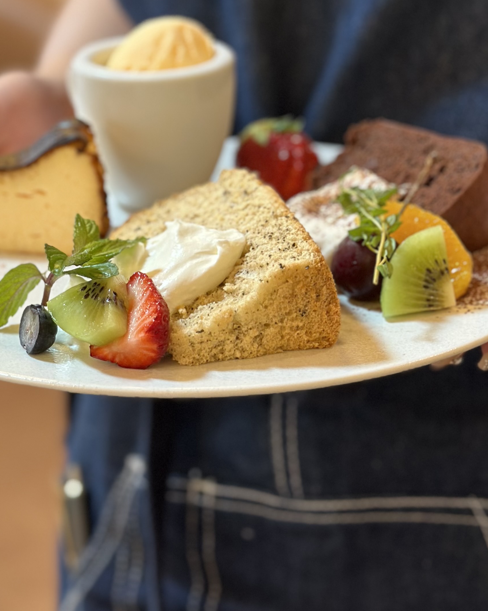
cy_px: 100
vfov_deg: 21.2
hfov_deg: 17.3
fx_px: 1607
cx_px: 226
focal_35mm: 89
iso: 80
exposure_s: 1/60
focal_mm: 6.86
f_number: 1.78
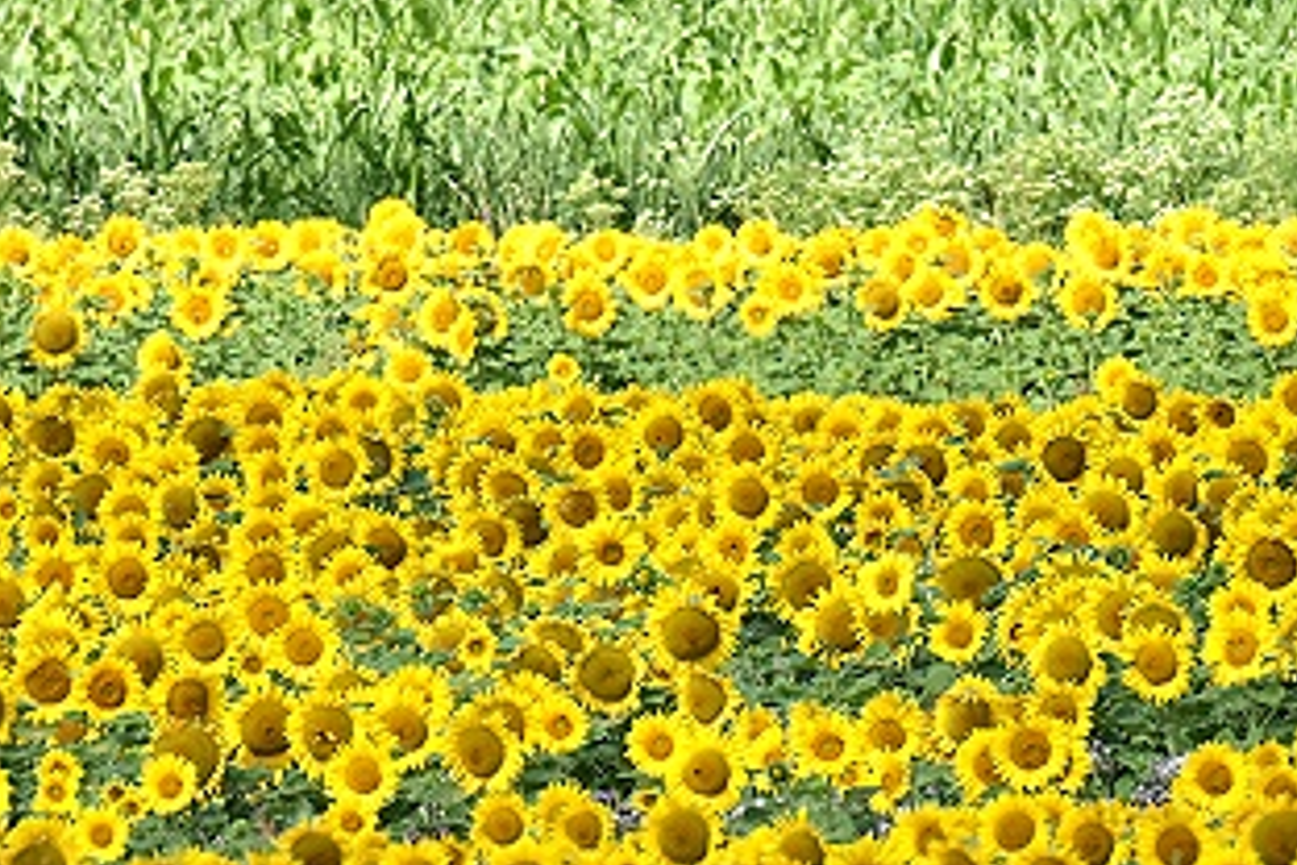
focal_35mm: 1442
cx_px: 1081
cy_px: 561
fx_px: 51948
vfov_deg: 1.0
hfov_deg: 1.4
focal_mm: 500
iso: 2000
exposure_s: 1/8000
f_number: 7.1
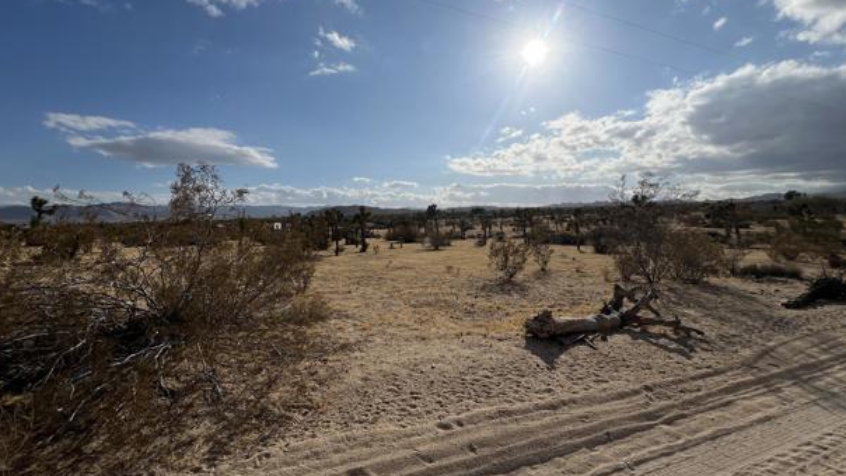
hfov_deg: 103.0
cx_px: 416
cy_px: 188
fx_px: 337
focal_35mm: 15
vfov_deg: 69.8
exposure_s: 1/6494
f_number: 1.8
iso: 25
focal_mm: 1.57
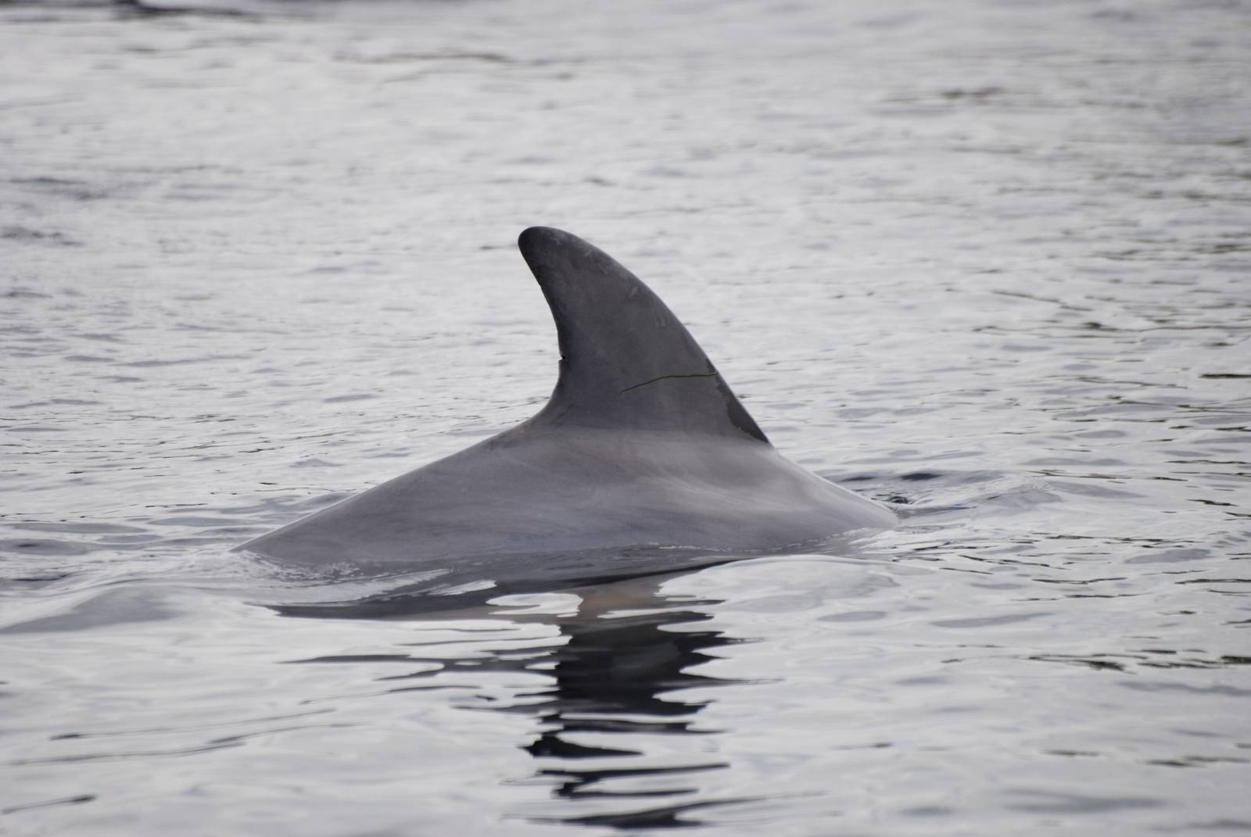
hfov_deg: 4.6
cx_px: 626
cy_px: 418
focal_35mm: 450
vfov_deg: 3.1
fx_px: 15656
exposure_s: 1/800
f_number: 5.6
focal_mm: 300
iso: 200
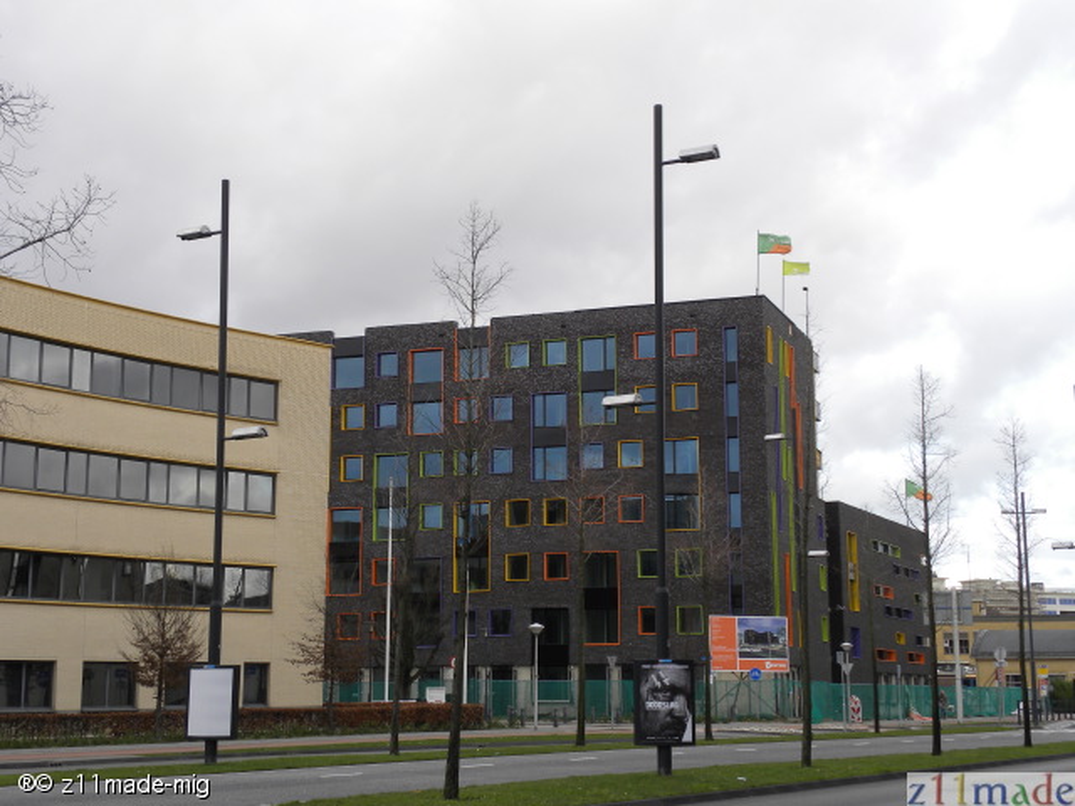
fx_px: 1801
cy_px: 403
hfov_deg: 33.2
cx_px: 538
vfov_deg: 25.2
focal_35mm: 58
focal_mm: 10.3
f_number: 3.5
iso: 64
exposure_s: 1/118
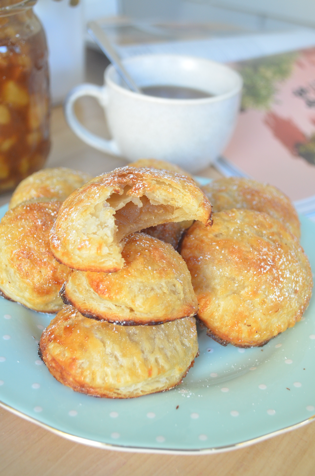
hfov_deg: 28.0
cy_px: 238
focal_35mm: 48
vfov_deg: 41.2
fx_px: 633
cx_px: 158
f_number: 5.6
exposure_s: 1/60
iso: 800
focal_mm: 32
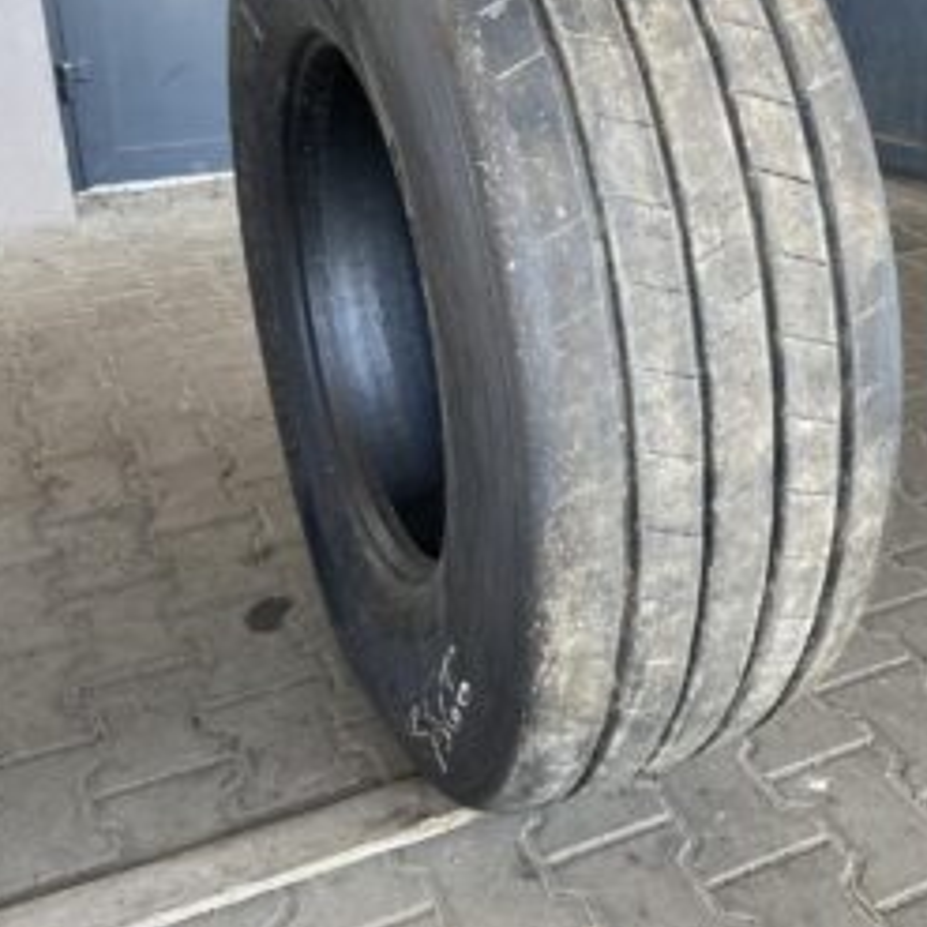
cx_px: 600
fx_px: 1212
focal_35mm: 40
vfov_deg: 41.5
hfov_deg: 41.4
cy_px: 332
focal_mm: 4.25
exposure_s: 1/121
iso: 80
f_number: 1.8
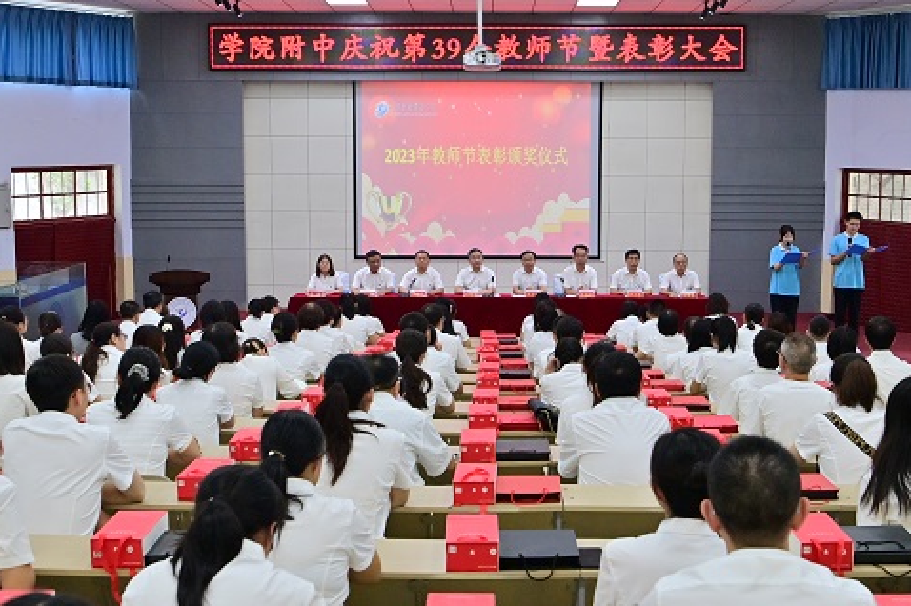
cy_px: 316
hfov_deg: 40.3
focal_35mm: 49
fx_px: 1239
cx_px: 515
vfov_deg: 27.5
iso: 500
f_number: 5.6
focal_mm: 26
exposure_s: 1/125
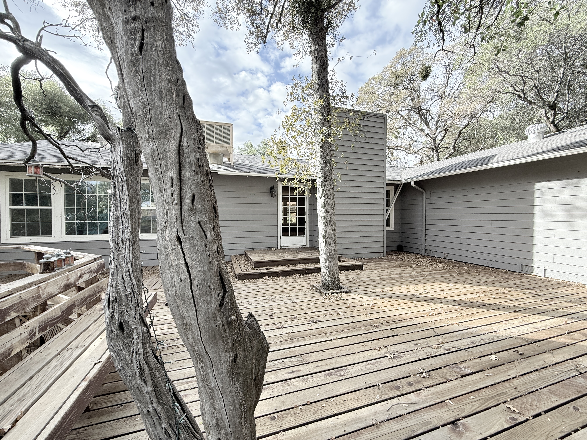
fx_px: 237
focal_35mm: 14
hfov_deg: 102.1
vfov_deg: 85.7
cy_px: 220
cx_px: 294
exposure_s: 1/349
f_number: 2.2
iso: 64
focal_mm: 2.22
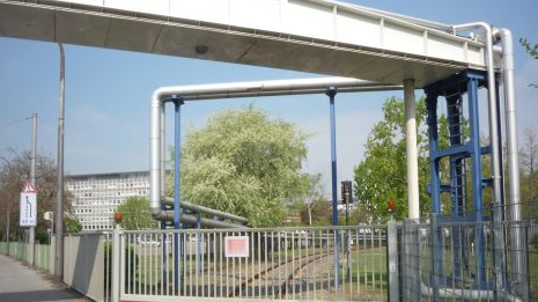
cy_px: 196
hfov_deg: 55.3
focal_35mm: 36
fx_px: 513
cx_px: 271
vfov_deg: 32.6
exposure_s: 1/400
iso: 100
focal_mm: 5.2
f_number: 5.6
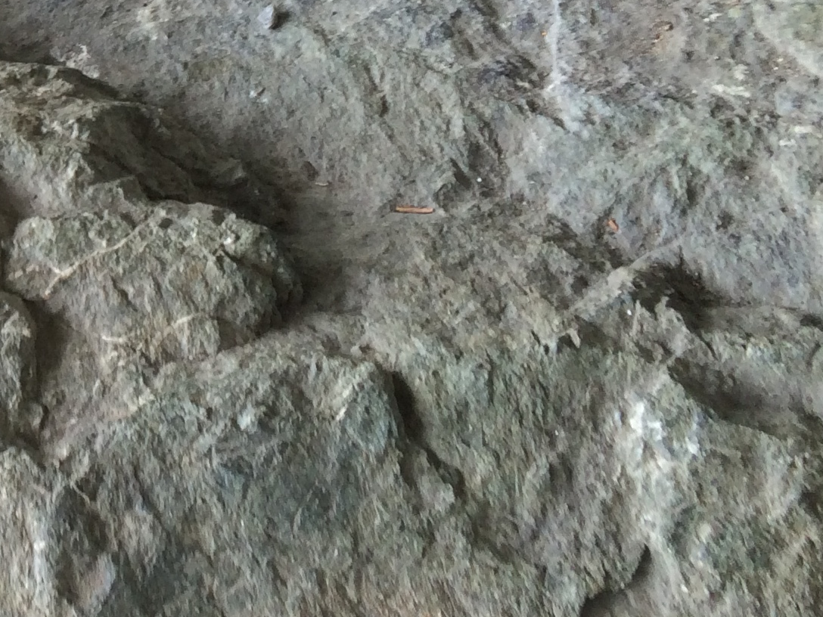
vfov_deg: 16.5
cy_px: -45
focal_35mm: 87
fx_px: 2068
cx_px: -381
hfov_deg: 19.8
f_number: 2.2
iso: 40
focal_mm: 4.15
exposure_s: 1/60
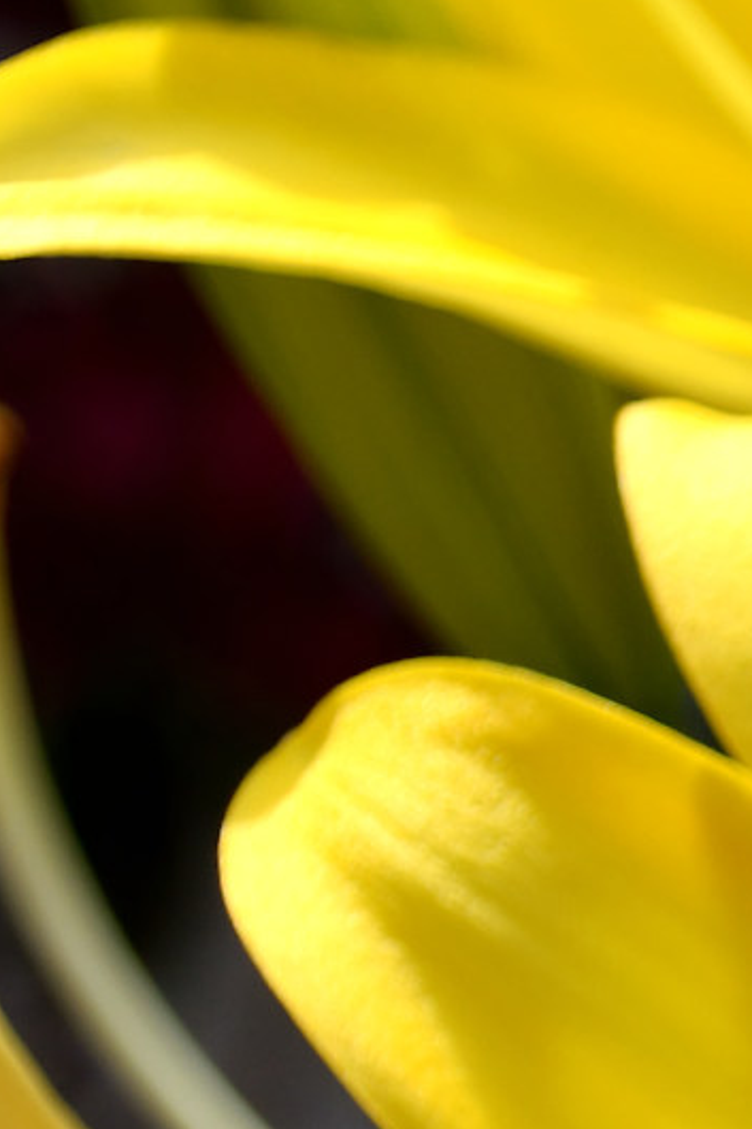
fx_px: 13199
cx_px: 1598
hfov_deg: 3.2
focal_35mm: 421
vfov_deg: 4.9
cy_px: 1630
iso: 100
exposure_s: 1/800
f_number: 5.6
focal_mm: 62
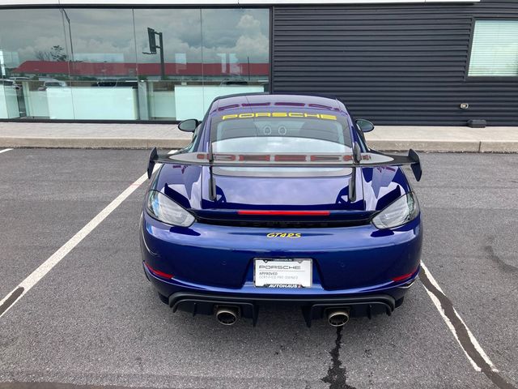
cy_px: 194
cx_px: 259
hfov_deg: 63.4
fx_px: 419
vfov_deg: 49.7
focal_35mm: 28
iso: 20
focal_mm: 3.99
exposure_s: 1/421
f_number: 1.8
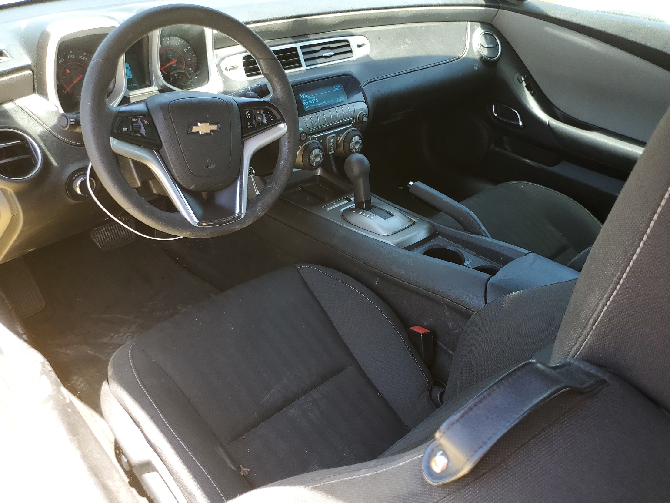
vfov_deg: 51.4
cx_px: 342
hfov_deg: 65.3
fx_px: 523
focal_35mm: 27
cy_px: 245
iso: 50
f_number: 1.5
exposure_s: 1/156
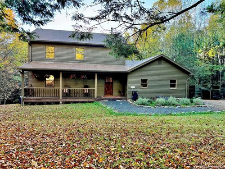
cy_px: 84
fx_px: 156
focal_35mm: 24
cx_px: 112
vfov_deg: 56.8
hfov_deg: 71.6
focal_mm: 6.76
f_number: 1.78
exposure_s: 1/149
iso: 100
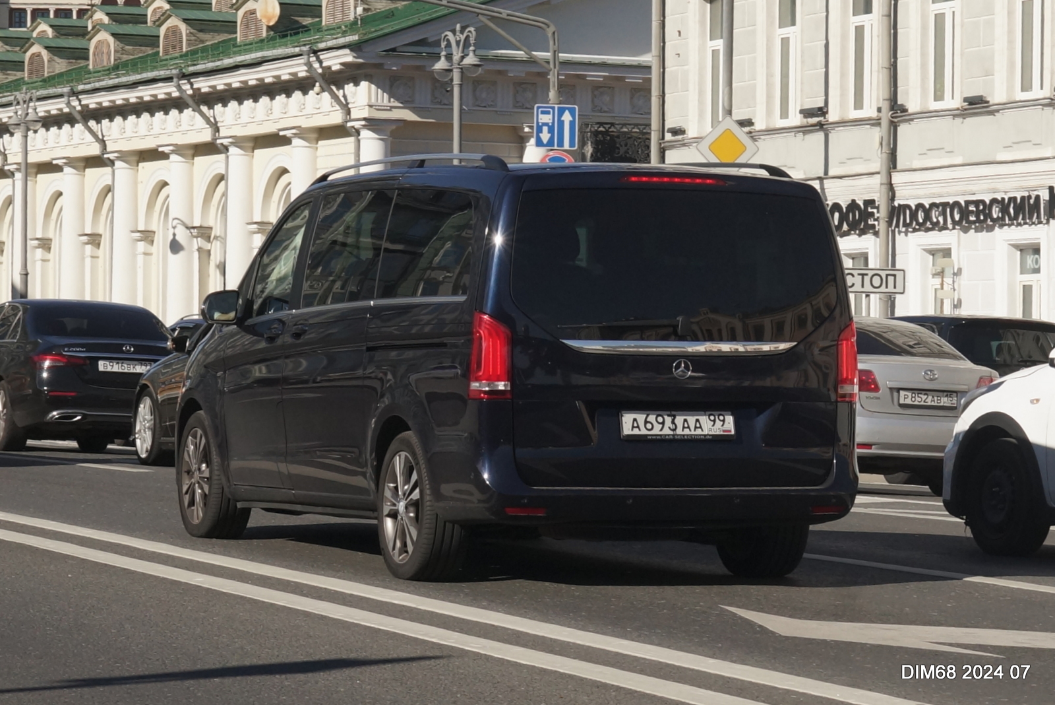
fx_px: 1466
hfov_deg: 39.6
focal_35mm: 50
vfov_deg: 27.0
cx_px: 528
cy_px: 352
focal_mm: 50
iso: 500
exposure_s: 1/1000
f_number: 9
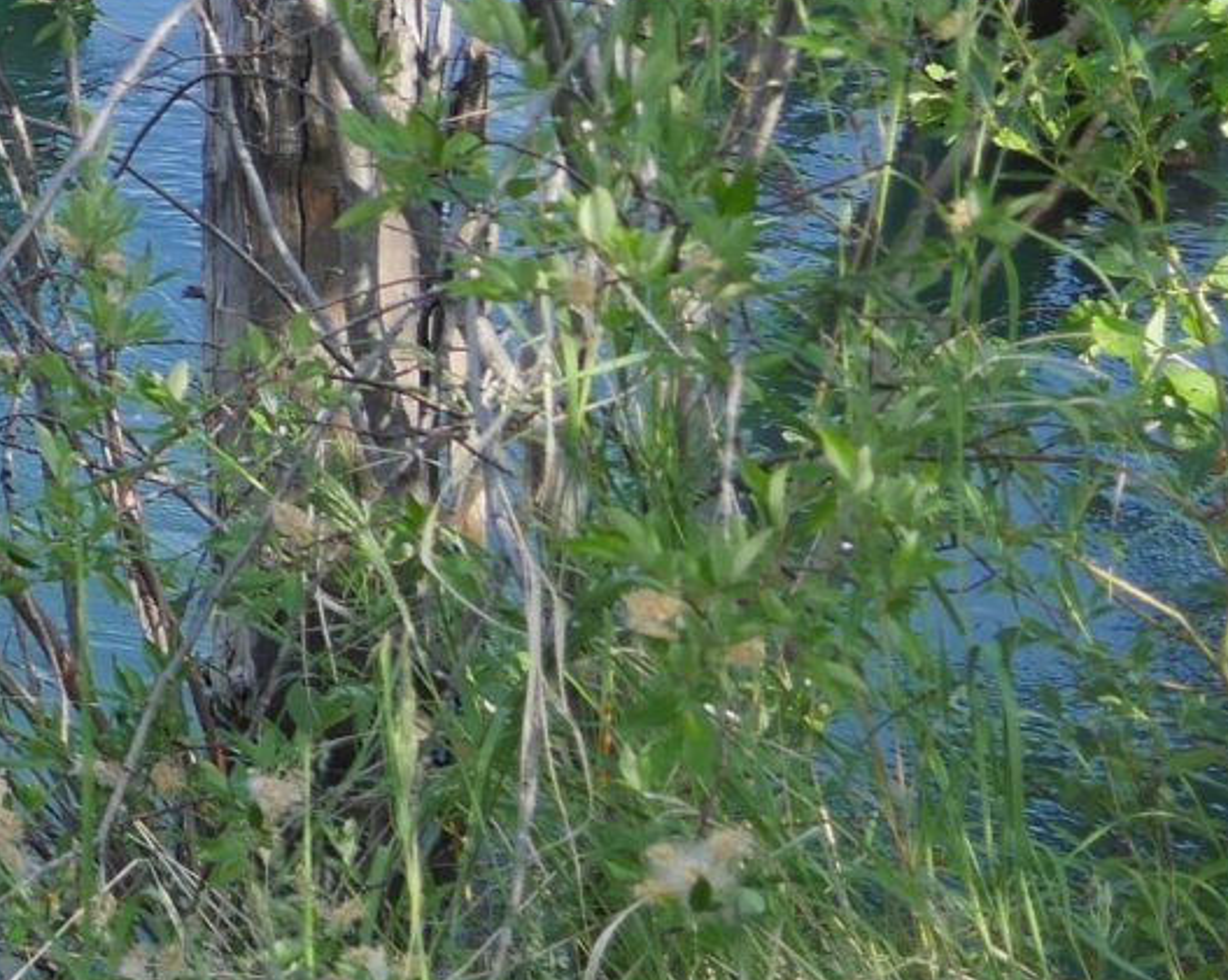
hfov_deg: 13.2
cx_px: -1105
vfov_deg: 11.7
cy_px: -221
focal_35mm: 129
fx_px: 4686
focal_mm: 17
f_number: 3.8
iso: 200
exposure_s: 1/400
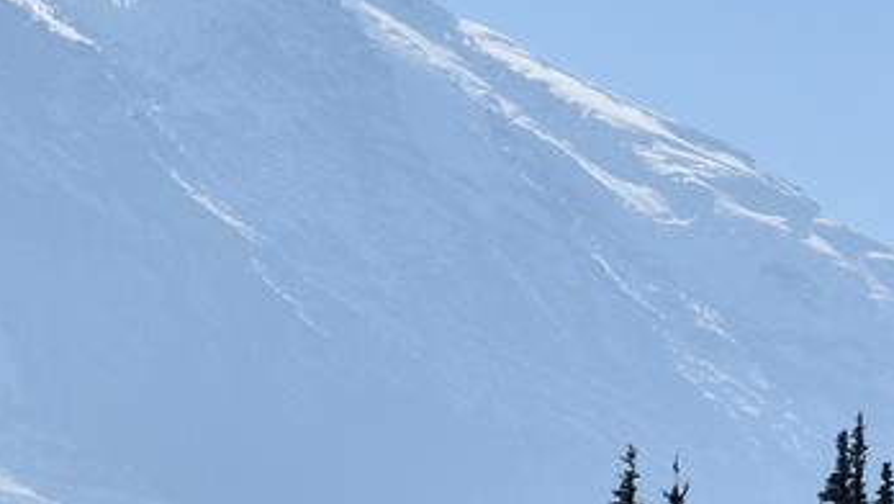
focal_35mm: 447
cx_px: -745
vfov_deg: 2.7
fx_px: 10600
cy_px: 658
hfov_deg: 4.8
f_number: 10
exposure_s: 1/400
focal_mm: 116
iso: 100
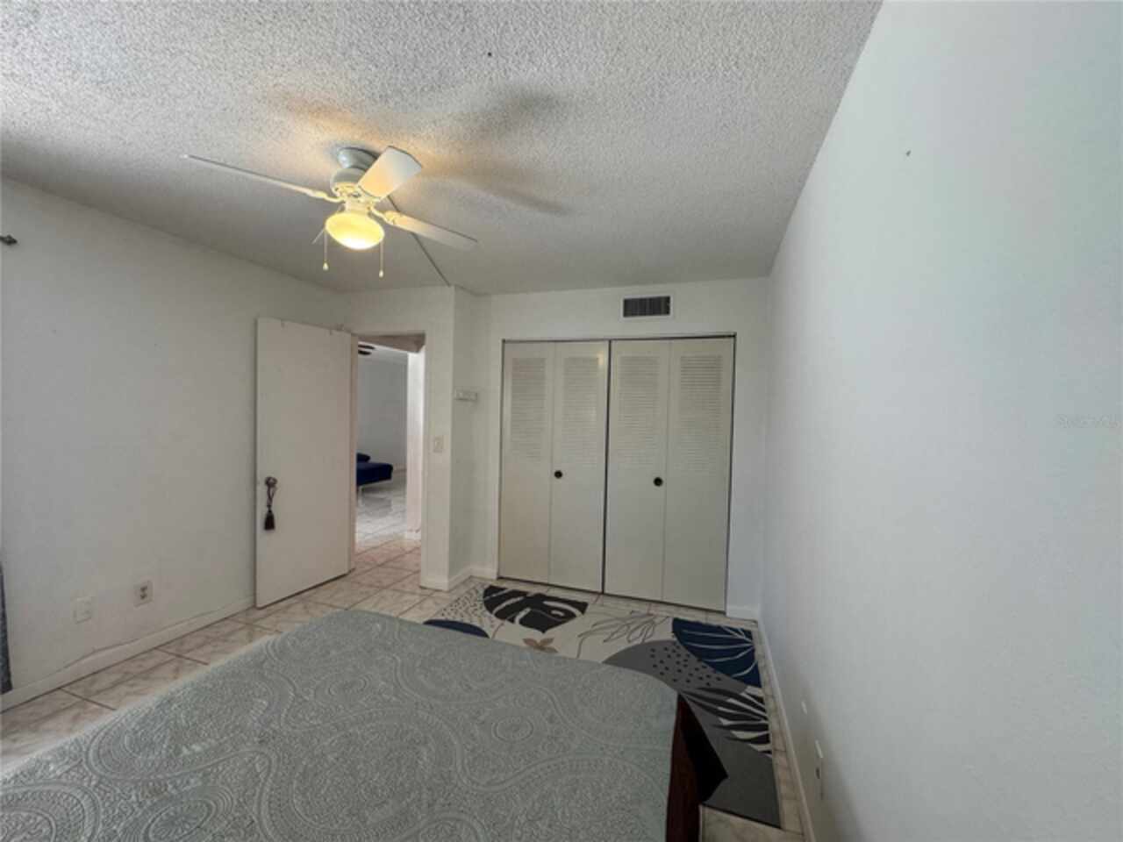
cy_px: 421
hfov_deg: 102.1
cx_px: 562
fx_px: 454
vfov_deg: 85.7
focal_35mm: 14
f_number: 2.2
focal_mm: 2.22
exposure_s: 1/120
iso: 200
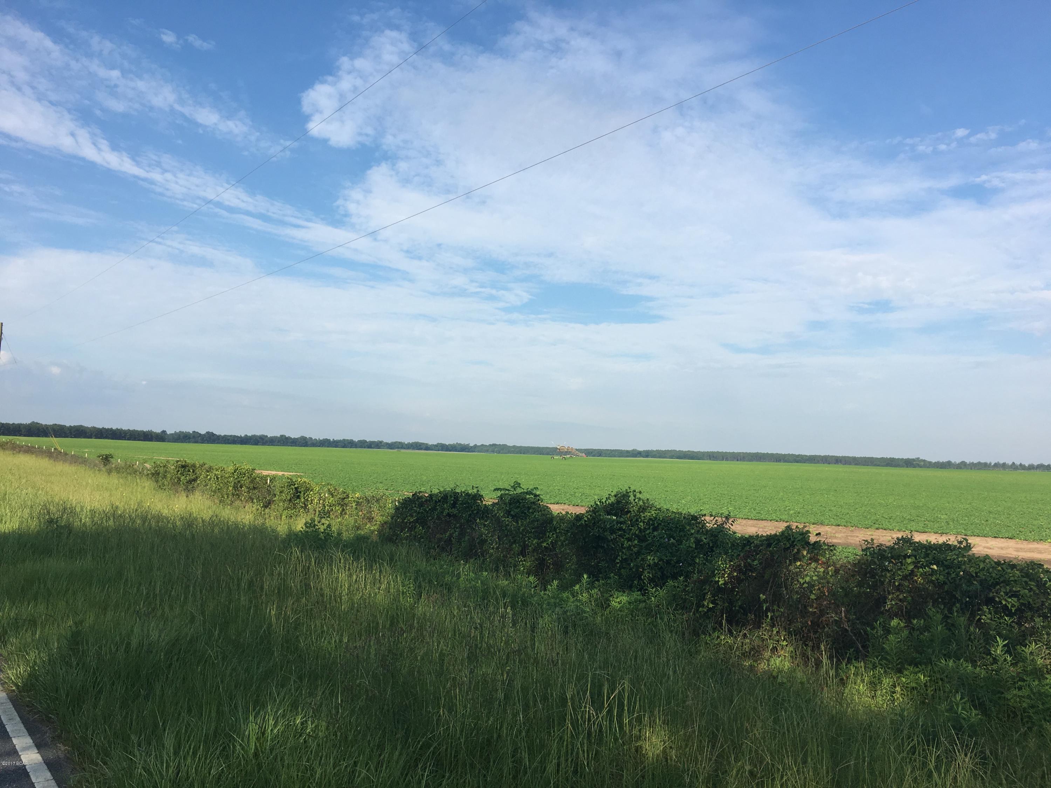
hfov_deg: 61.7
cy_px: 394
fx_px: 880
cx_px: 526
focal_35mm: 29
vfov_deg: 48.2
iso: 25
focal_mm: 4.15
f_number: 2.2
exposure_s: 1/1508
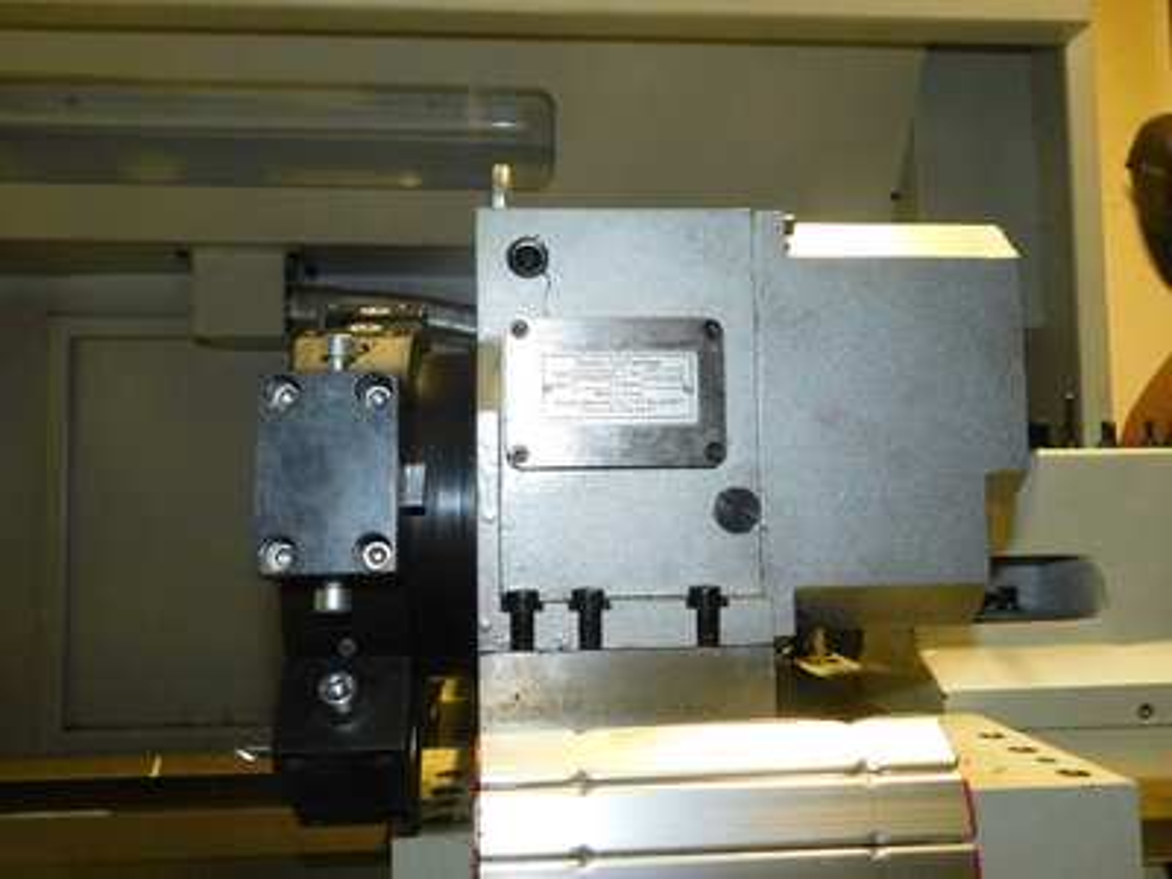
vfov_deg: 46.8
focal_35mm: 30
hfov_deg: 60.0
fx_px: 1016
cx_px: 586
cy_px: 440
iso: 800
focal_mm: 5.3
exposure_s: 1/30
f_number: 3.2
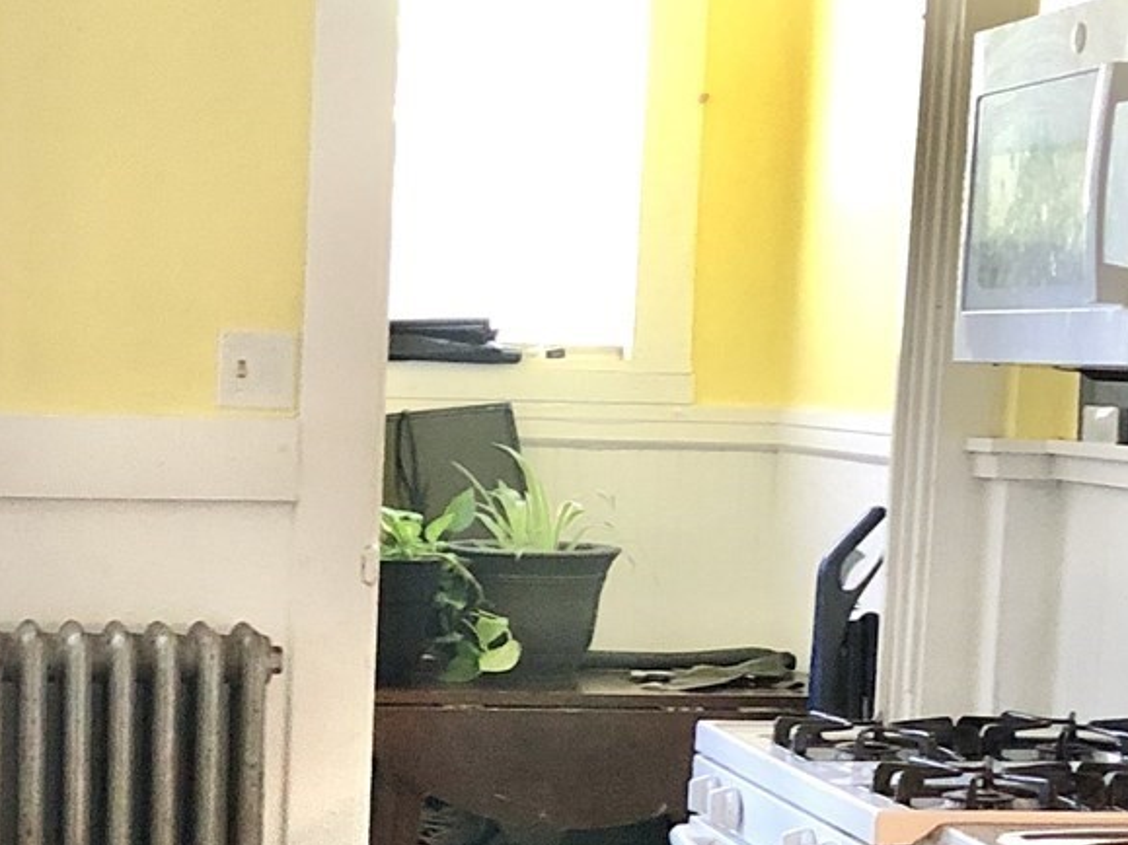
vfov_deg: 14.7
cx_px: 136
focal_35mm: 99
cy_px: 826
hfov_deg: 19.5
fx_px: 3225
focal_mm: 4
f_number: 1.8
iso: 100
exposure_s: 1/15
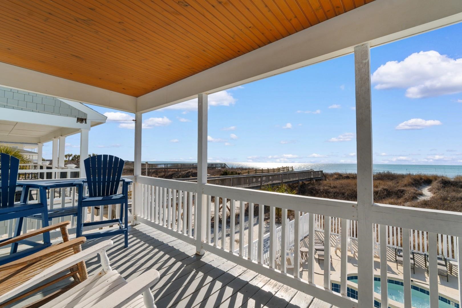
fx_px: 192
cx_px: 231
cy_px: 154
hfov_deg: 100.4
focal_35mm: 15
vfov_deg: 77.3
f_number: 11
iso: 100
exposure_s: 1/400
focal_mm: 10
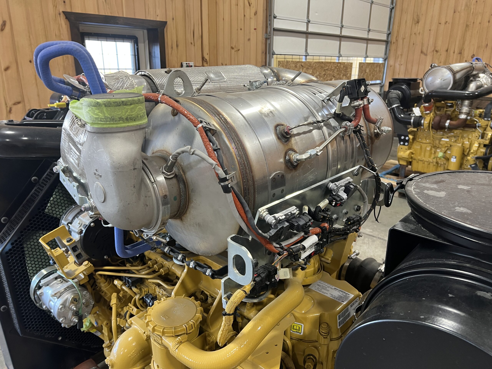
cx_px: 246
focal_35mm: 26
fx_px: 370
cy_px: 184
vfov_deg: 53.1
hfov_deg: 67.3
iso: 100
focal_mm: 5.7
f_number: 1.5
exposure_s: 1/60
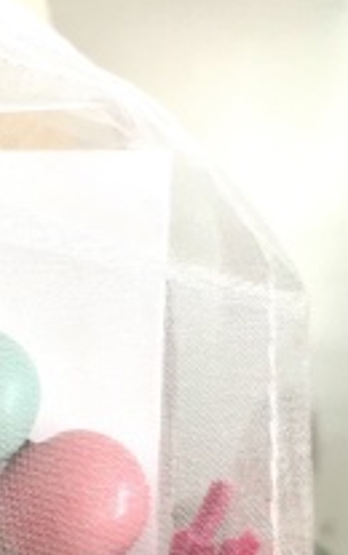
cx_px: -288
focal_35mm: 93
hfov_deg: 12.8
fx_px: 1406
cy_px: 576
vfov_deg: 21.4
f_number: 1.6
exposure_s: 1/121
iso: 125
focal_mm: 5.1
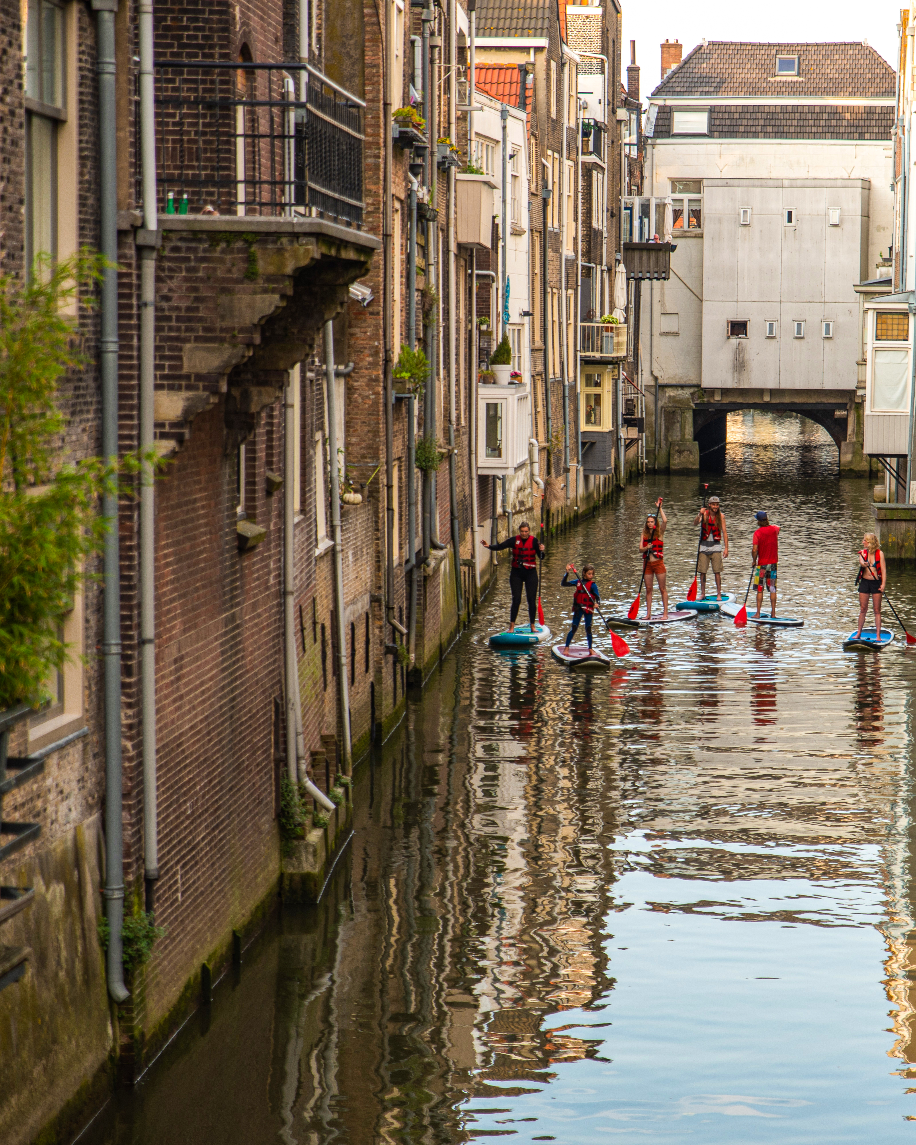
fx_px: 3355
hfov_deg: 15.5
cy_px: 570
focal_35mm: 99
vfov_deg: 19.4
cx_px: 718
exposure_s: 1/200
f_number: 3.5
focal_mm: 70
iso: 100
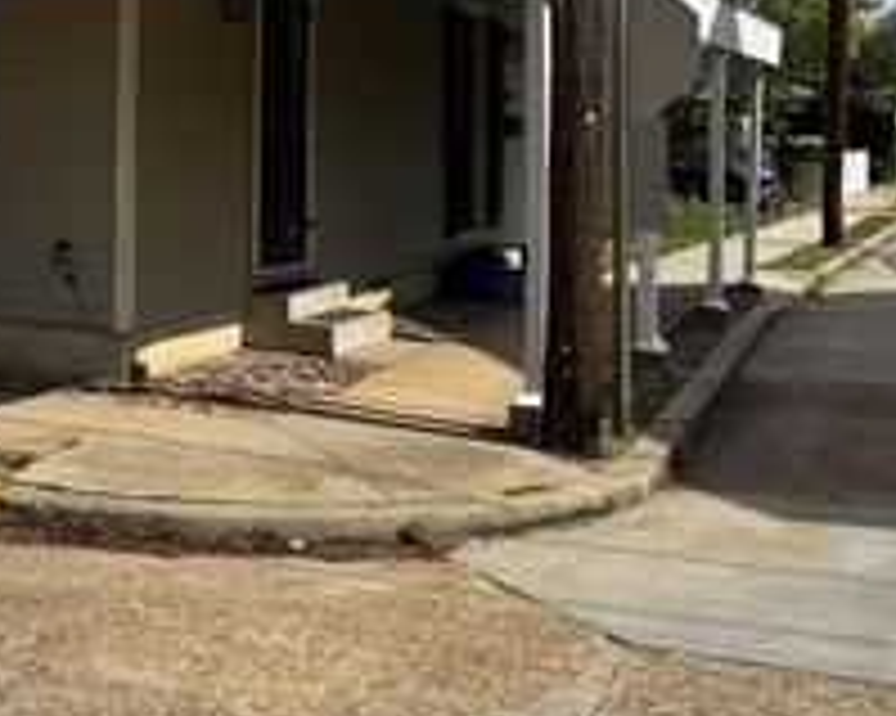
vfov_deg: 25.0
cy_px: 74
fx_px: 1564
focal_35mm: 59
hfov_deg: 29.9
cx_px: 9
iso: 80
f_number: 1.78
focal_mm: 6.76
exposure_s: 1/7092
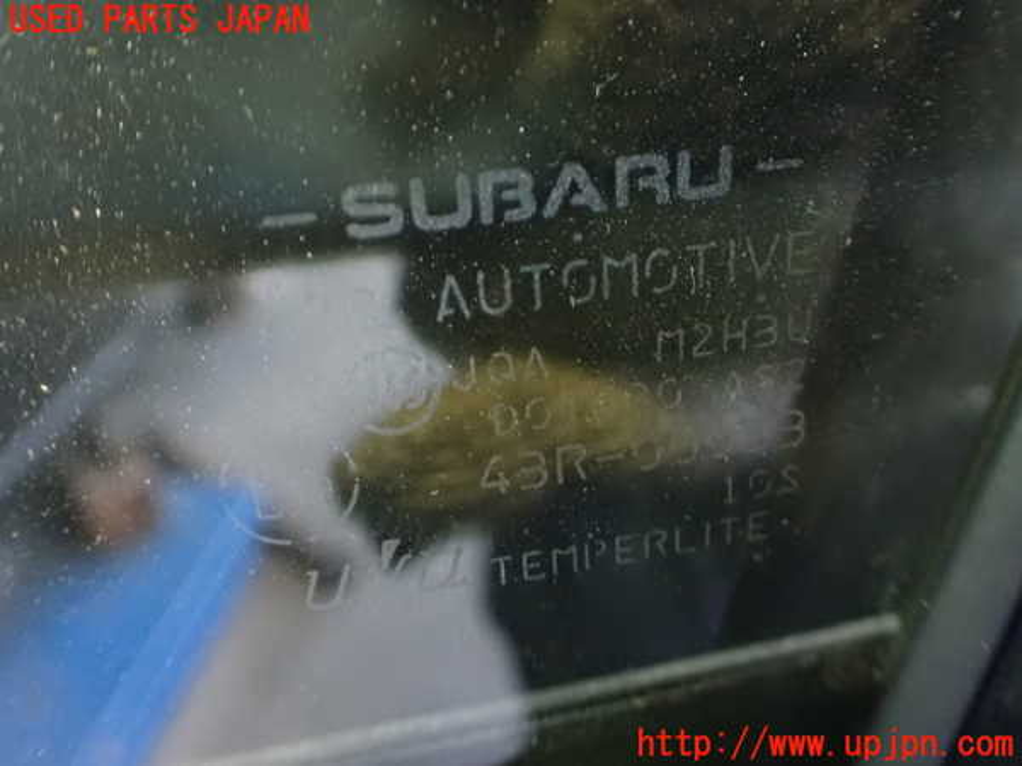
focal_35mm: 30
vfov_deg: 46.8
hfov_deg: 60.0
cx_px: 511
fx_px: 886
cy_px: 383
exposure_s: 1/15
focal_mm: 5.4
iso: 1600
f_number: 2.3
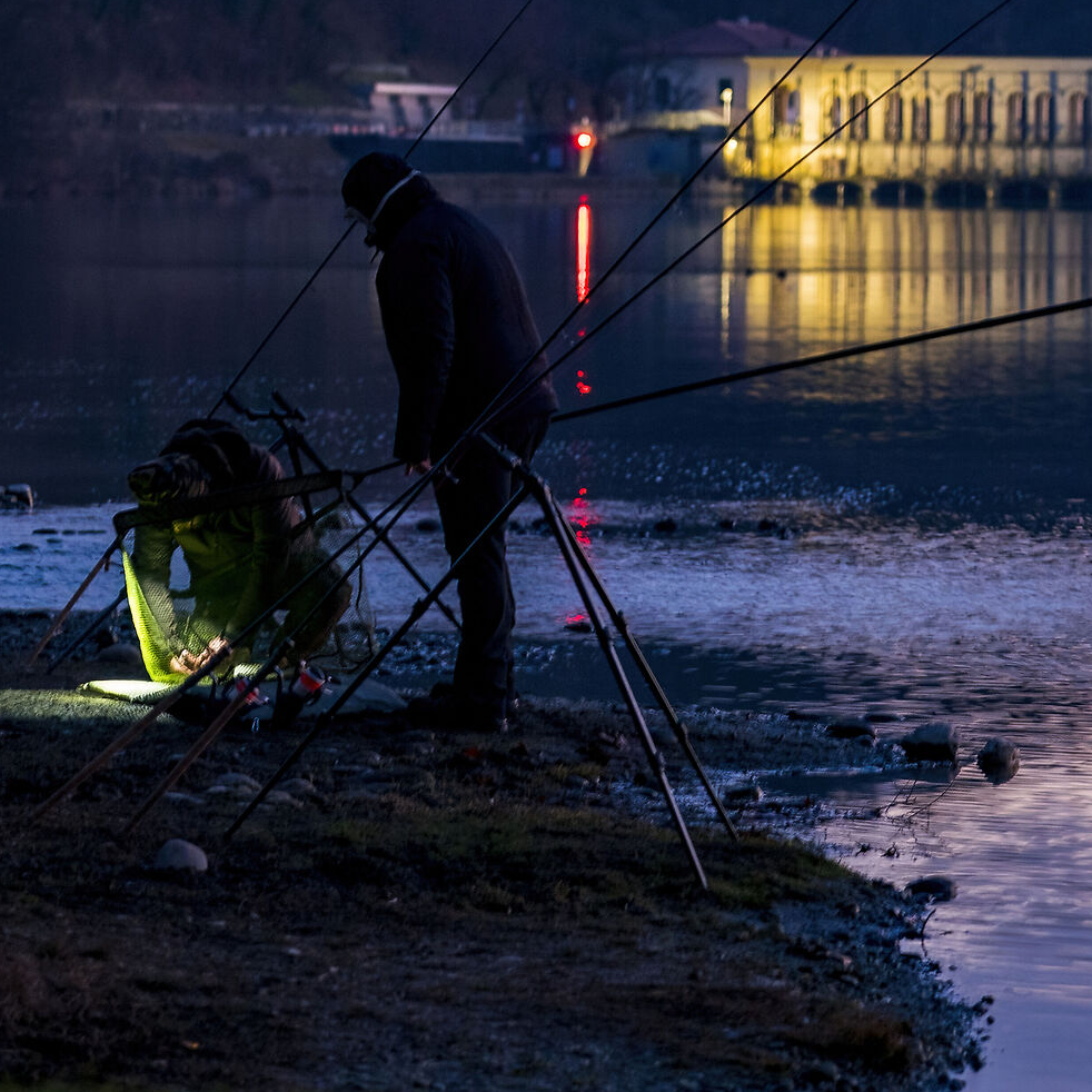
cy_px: 343
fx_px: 7780
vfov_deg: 8.0
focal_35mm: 218
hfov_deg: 8.0
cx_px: 643
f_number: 4
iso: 1600
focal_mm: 105
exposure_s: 1/15
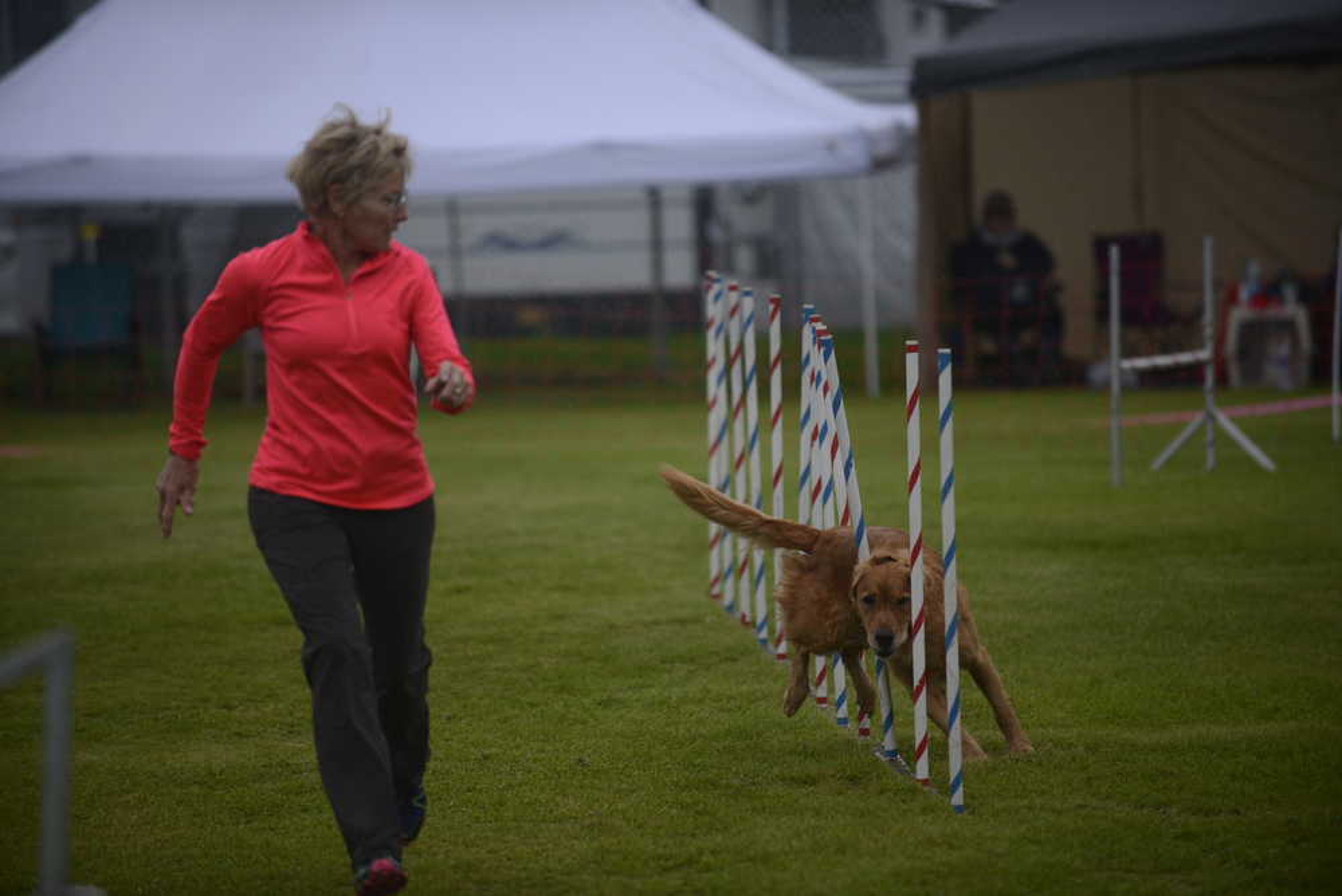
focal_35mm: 200
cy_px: 448
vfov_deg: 6.9
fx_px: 7460
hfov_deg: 10.3
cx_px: 671
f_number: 2.8
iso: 400
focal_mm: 200
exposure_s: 1/4000
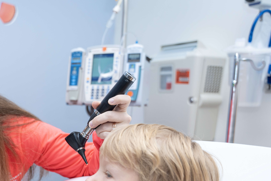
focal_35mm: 55
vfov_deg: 23.9
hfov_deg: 34.5
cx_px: 39
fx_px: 416
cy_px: 159
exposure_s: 1/200
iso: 400
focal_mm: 30.7
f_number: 2.8
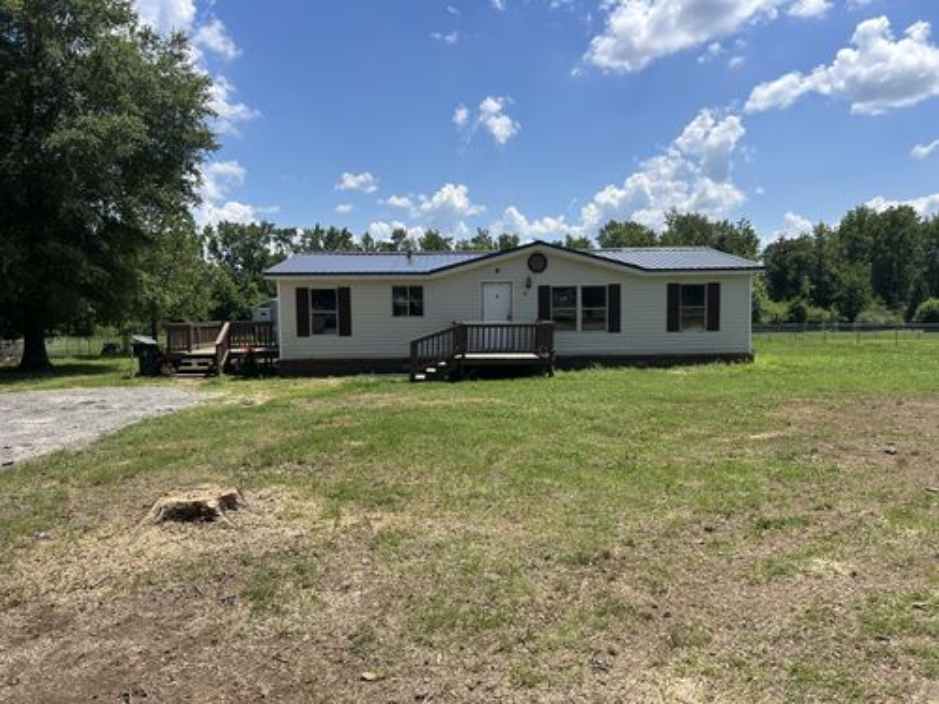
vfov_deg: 53.1
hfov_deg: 67.3
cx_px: 470
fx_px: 705
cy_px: 352
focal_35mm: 26
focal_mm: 5.7
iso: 50
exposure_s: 1/4831
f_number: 1.5
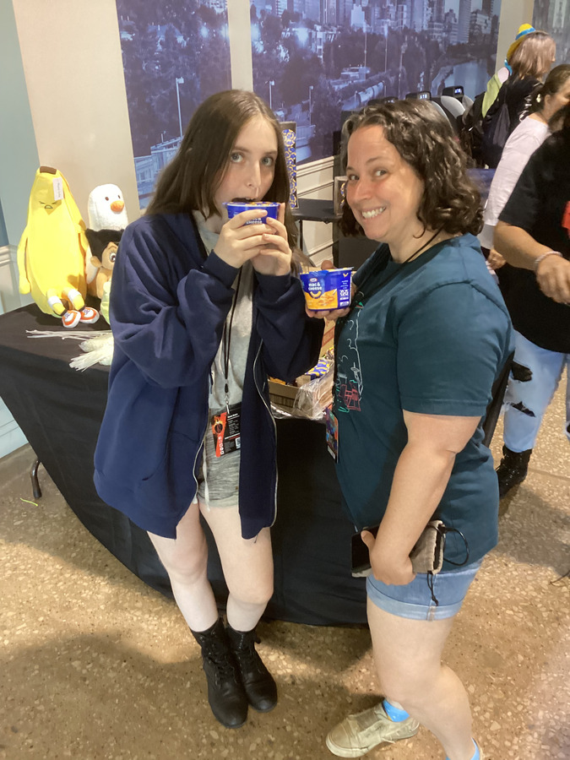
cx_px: 285
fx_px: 681
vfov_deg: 58.4
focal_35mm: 31
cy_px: 380
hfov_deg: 45.4
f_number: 2.4
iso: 400
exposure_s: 1/50
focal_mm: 3.3
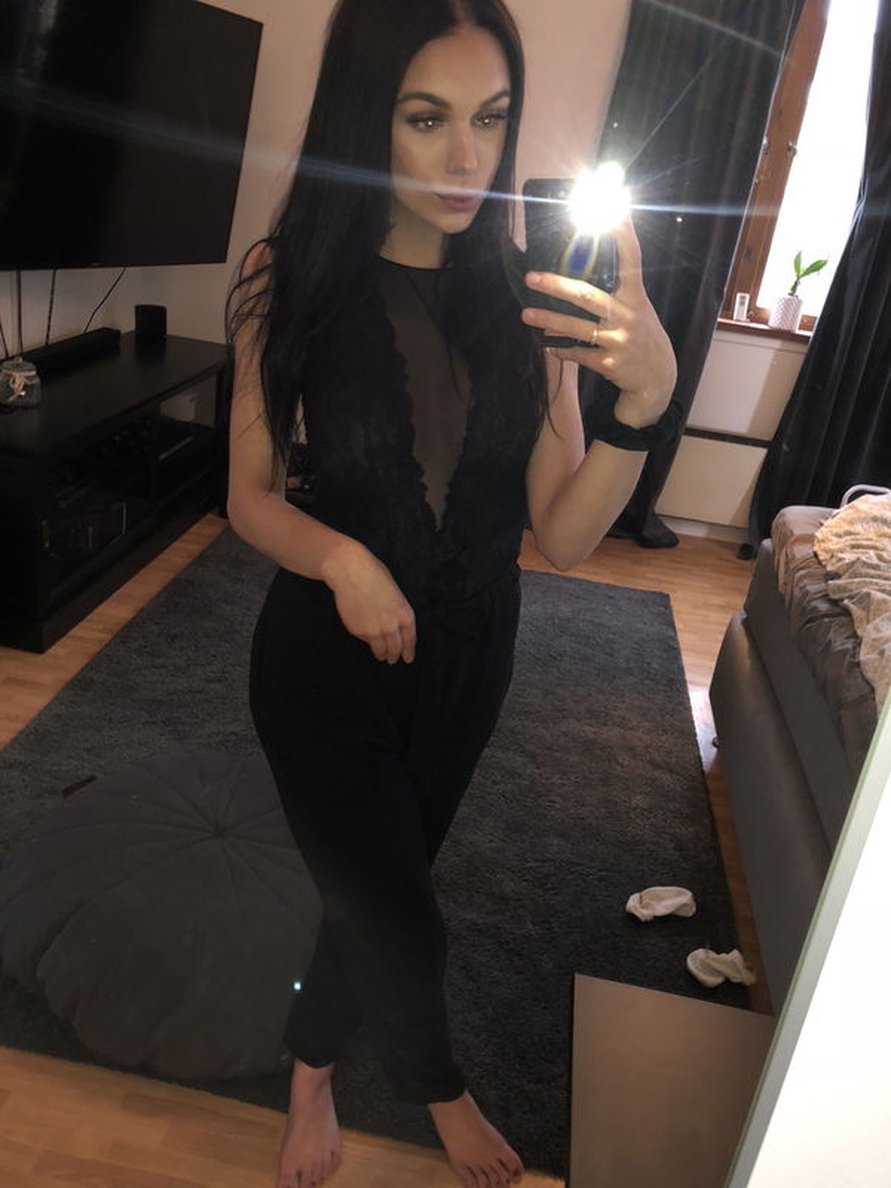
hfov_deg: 49.7
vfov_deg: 63.4
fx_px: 961
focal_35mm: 28
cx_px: 446
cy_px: 594
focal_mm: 4
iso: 125
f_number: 1.8
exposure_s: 1/4
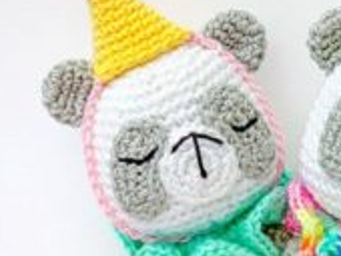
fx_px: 1204
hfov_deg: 15.9
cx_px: 323
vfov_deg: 12.1
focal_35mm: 122
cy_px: 208
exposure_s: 1/122
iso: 64
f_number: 2.4
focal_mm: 6
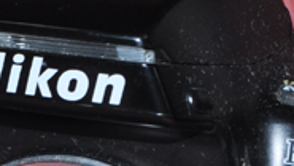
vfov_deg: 5.6
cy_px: 219
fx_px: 1668
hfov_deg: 10.0
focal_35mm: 214
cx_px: 60
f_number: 10
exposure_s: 1/60
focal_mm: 42
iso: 400
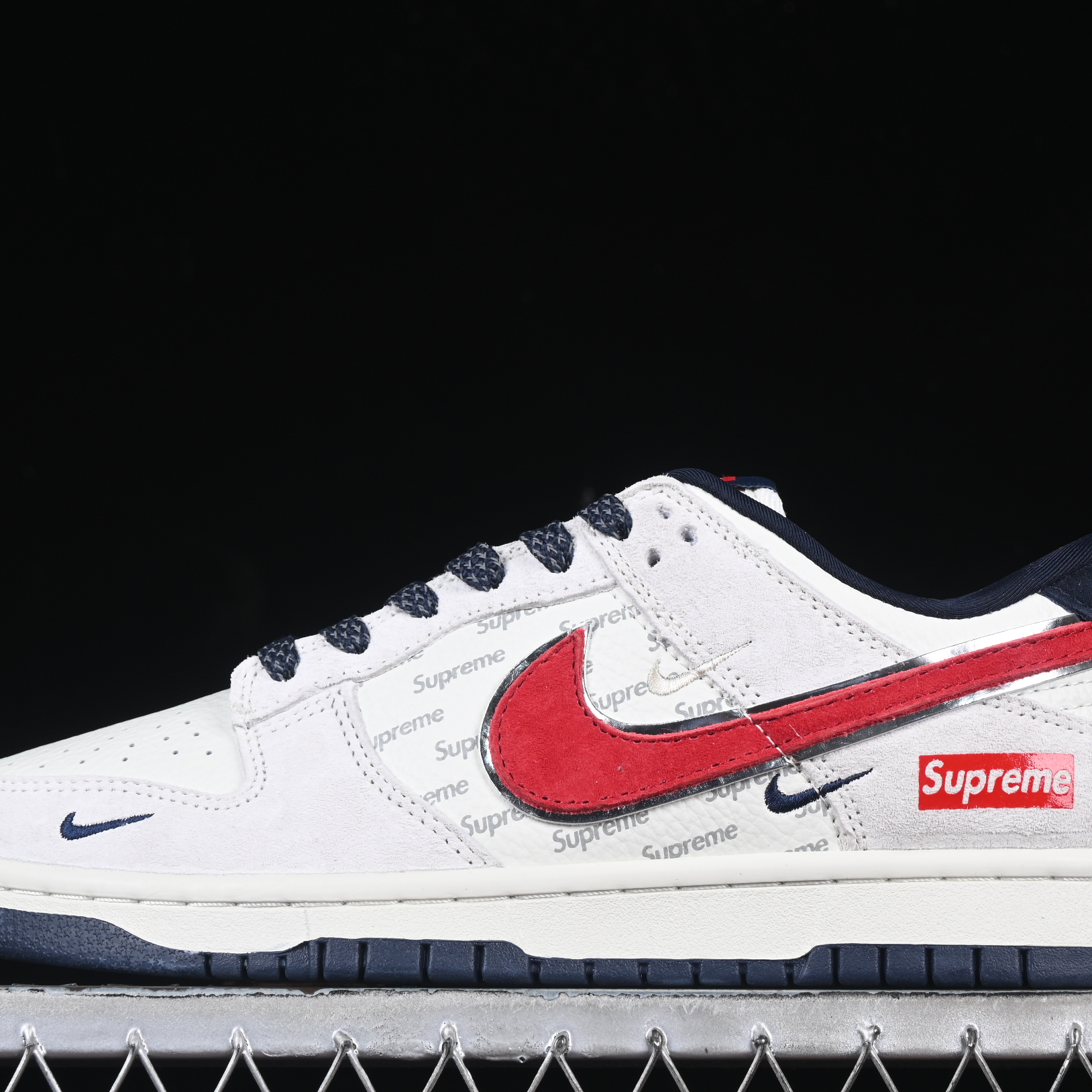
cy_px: 602
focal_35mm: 109
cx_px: 565
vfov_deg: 16.0
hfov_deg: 16.0
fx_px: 3890
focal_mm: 50
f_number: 8
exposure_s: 1/80
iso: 160
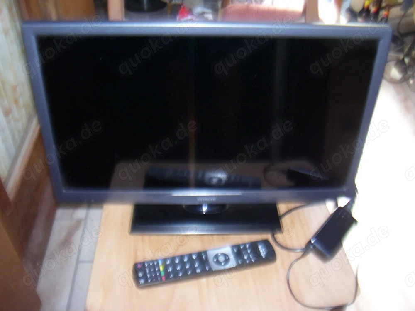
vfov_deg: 38.7
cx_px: 208
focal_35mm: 37
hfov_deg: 50.1
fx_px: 444
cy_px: 156
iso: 125
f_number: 2.7
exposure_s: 1/60
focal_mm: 6
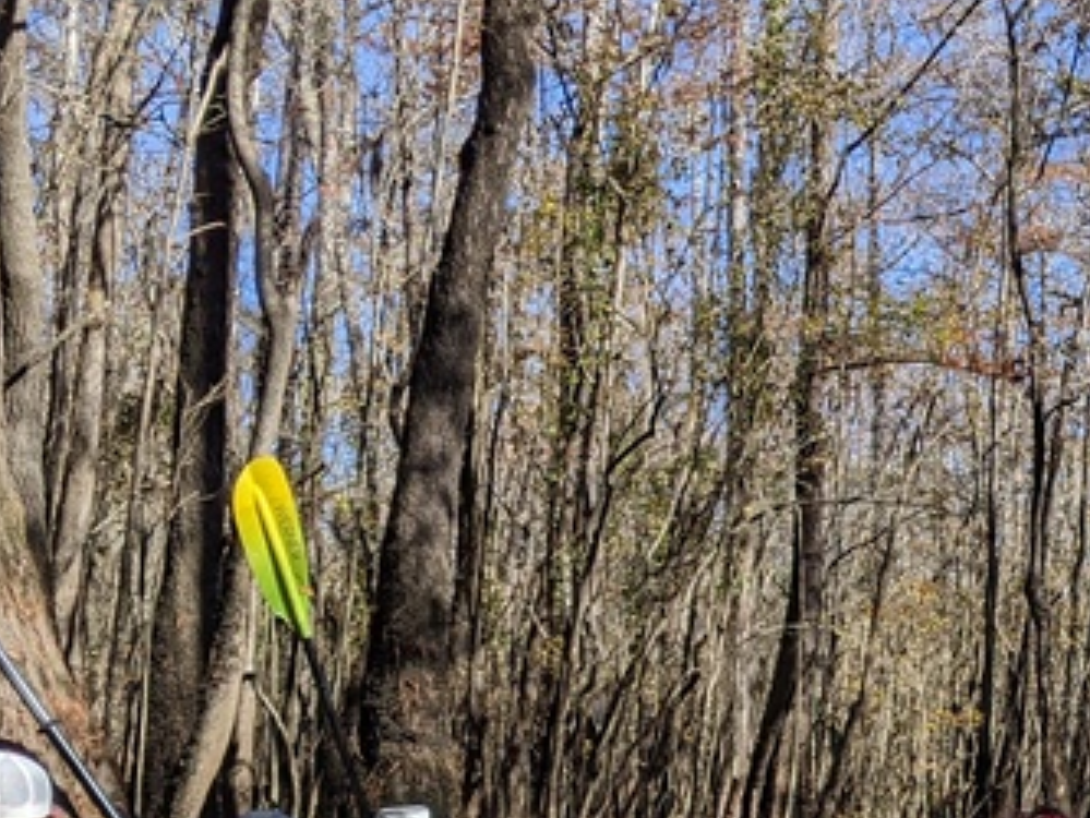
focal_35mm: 83
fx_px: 2614
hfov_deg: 22.9
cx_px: 1015
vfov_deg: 16.9
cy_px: 1005
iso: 49
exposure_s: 1/1381
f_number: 1.8
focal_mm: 4.44
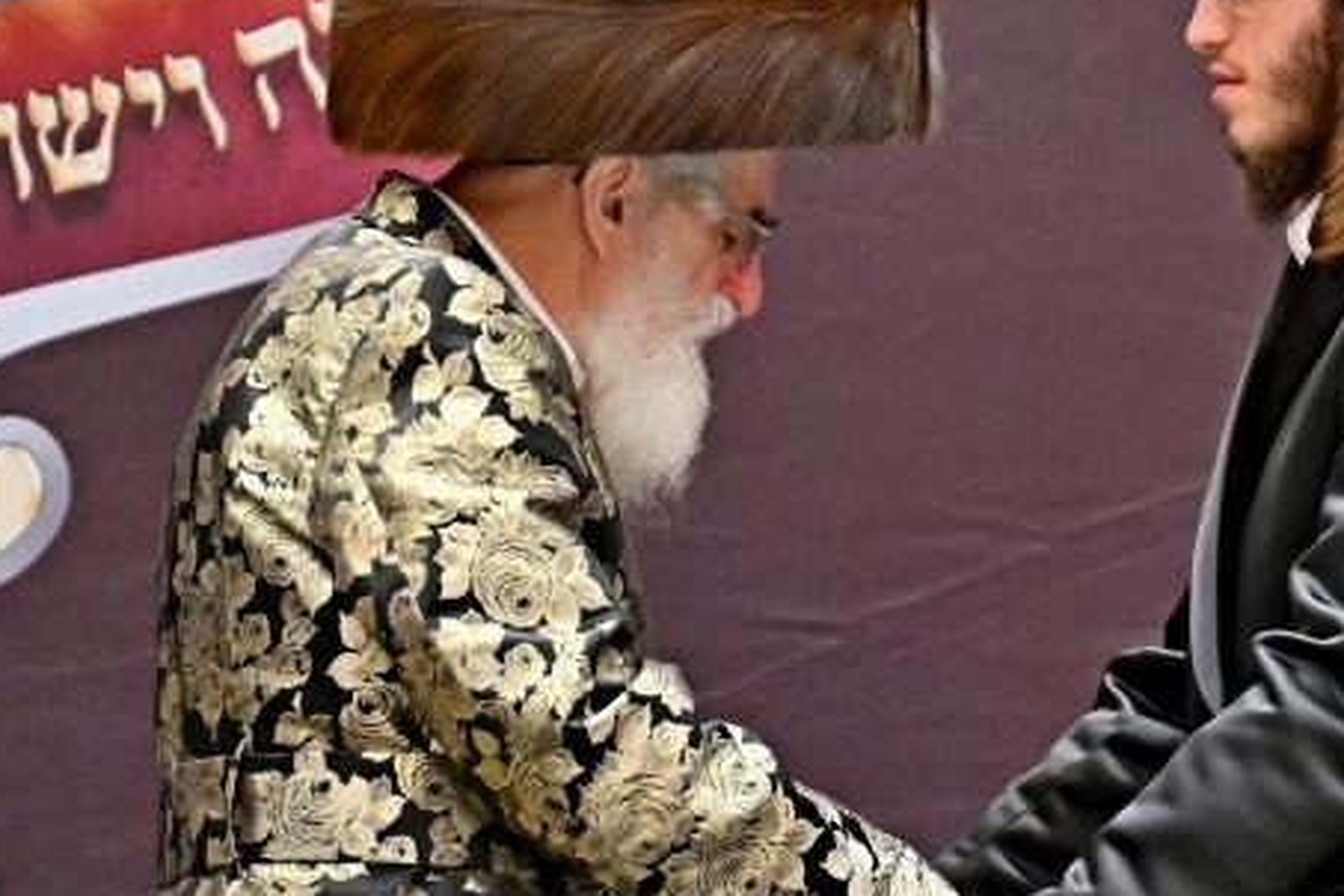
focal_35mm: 678
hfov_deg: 3.0
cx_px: 979
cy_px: 303
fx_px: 25310
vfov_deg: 2.0
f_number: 2.8
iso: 640
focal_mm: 200
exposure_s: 1/800
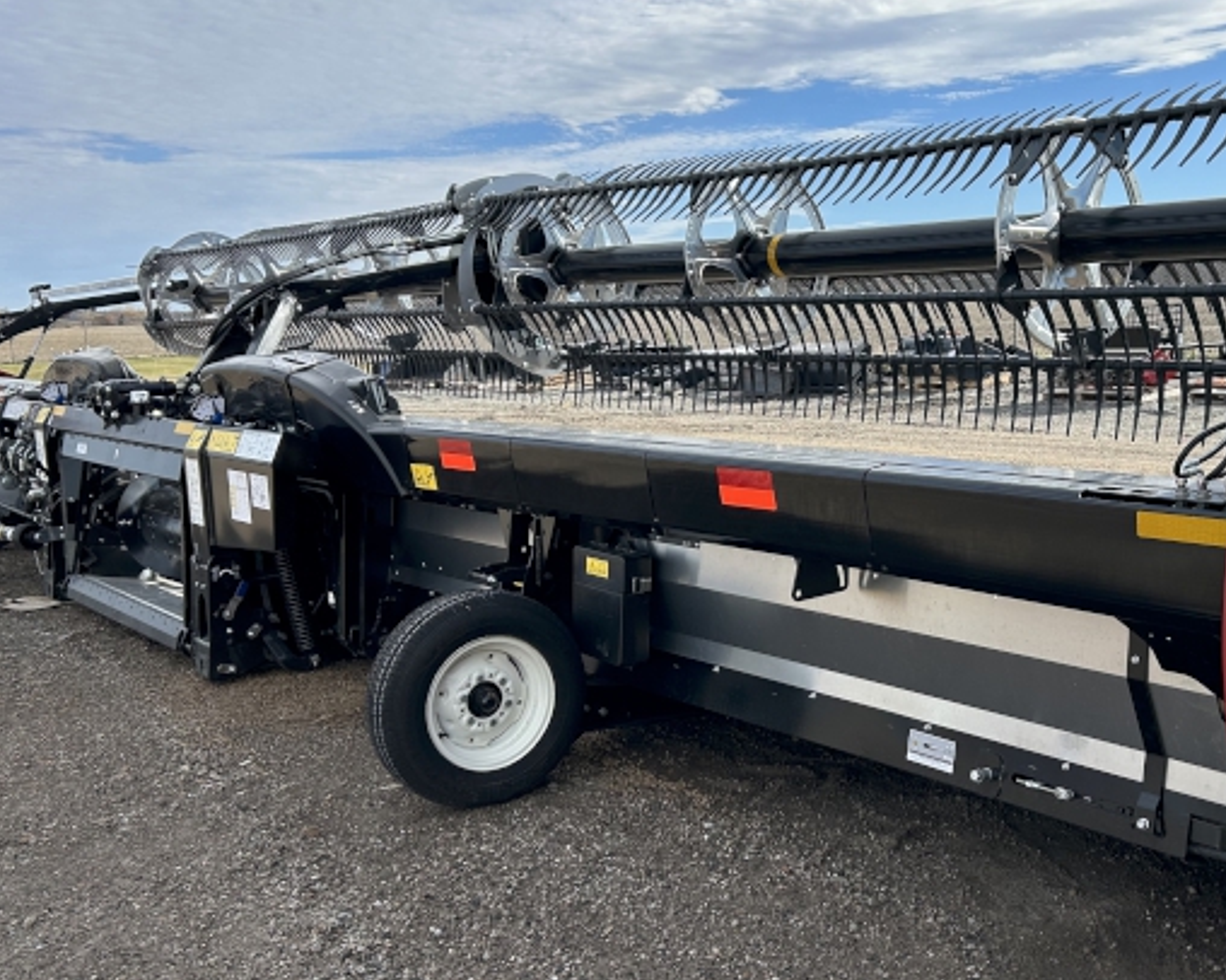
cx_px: 835
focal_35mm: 40
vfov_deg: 37.3
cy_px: 524
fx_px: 1451
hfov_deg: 45.0
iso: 50
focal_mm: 5.7
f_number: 1.5
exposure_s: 1/3077
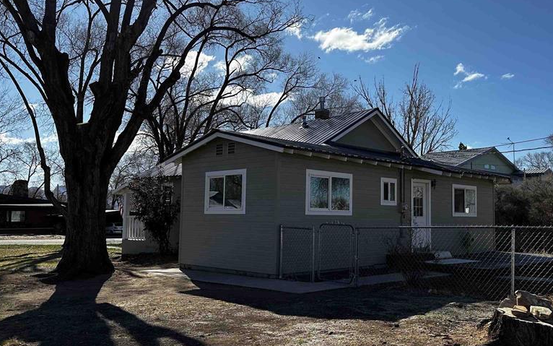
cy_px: 176
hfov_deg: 56.2
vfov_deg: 37.3
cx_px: 338
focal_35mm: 34
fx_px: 512
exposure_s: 1/5525
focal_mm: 6.86
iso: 80
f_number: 1.78
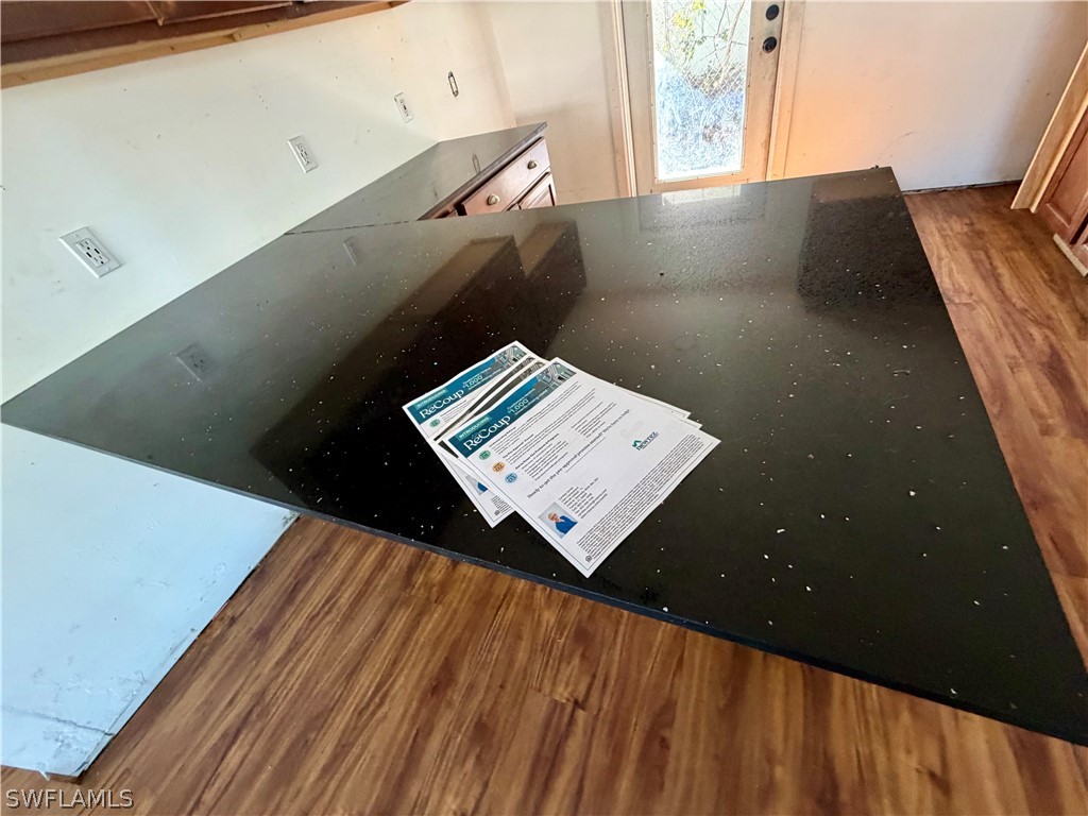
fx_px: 440
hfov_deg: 102.1
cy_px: 408
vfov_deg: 85.7
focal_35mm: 14
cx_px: 544
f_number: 2.2
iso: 320
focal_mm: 2.22
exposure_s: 1/67
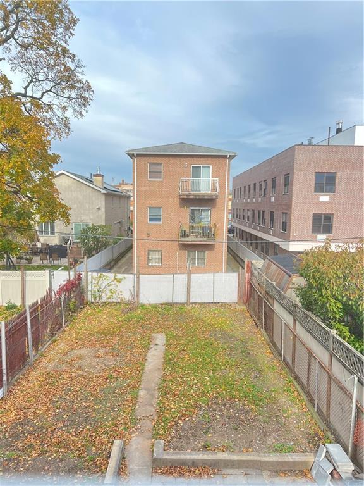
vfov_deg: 67.3
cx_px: 182
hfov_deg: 53.1
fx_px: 365
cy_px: 243
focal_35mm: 26
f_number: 1.5
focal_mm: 5.7
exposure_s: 1/330
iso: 50
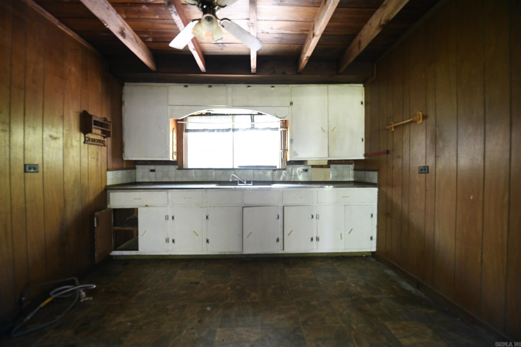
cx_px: 260
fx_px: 203
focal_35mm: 14
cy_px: 174
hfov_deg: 104.3
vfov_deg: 81.2
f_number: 2.8
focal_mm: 14
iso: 560
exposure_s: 1/15
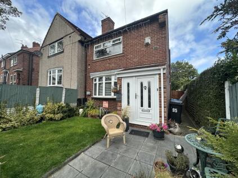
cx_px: 119
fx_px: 96
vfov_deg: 85.6
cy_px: 89
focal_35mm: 14
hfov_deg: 102.1
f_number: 2.2
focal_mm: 2.22
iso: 40
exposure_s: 1/670
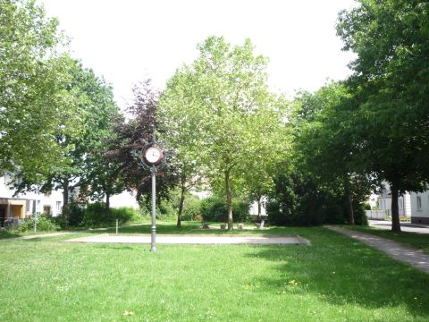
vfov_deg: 44.2
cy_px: 161
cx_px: 214
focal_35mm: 32
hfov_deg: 56.8
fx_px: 397
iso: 125
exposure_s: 1/250
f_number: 4
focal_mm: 5.2
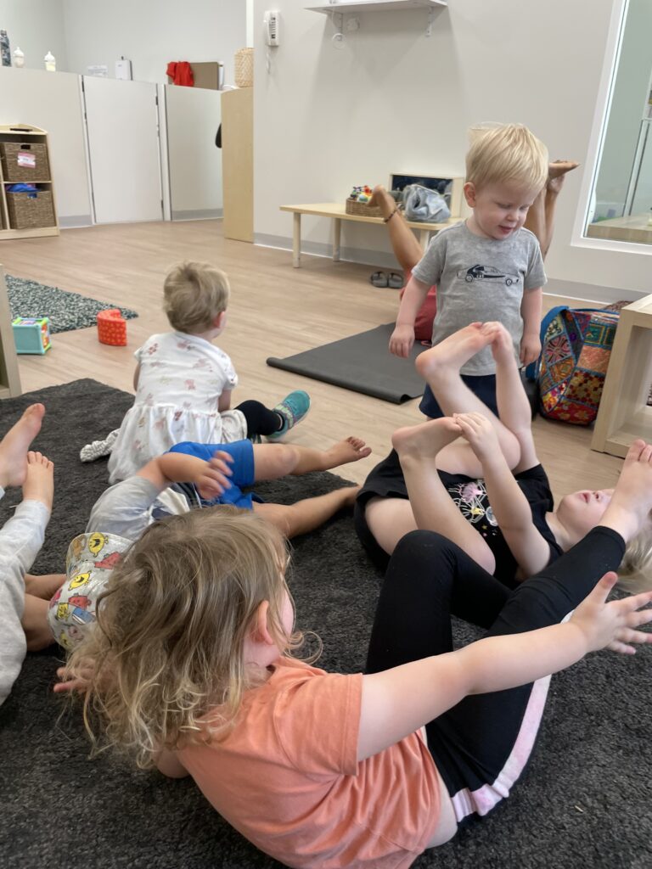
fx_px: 653
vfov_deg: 67.3
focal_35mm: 26
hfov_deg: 53.1
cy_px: 434
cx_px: 326
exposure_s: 1/100
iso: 125
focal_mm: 4.2
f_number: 1.6
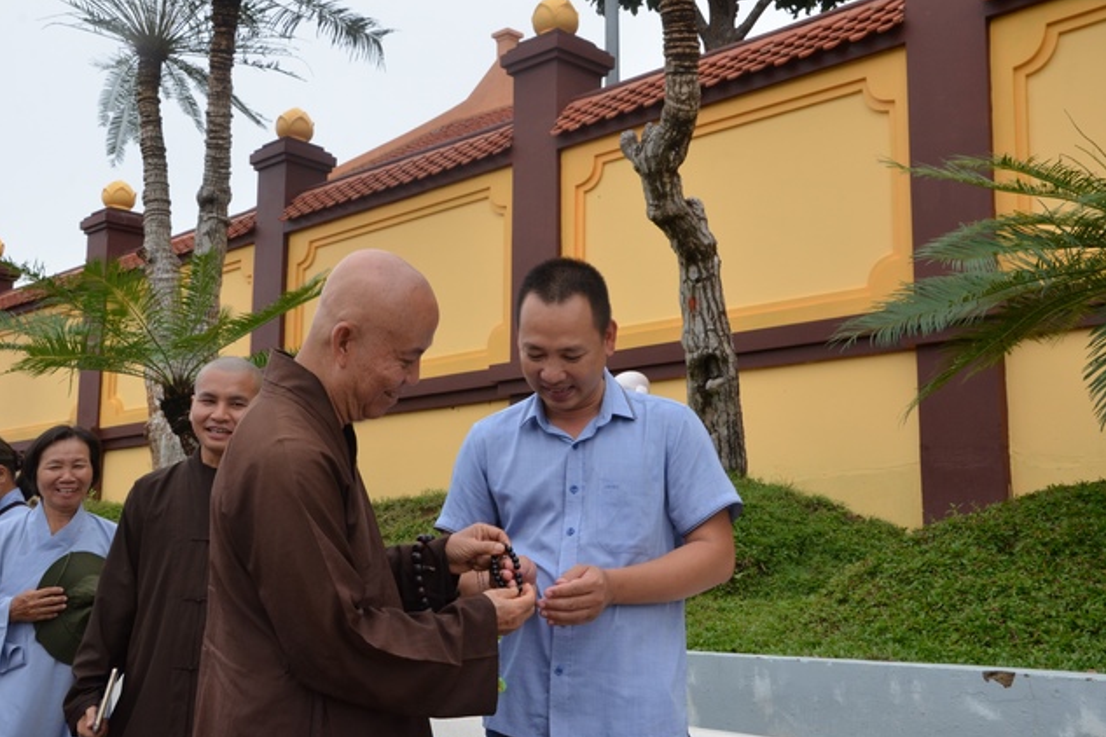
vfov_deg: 33.4
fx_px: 1229
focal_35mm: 40
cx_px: 566
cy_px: 369
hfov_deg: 48.5
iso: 1000
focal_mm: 26
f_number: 14
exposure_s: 1/640
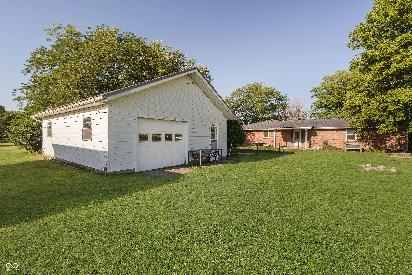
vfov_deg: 73.7
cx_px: 206
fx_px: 183
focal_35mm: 16
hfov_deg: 96.7
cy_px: 138
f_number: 4
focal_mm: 10.6
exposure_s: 1/500
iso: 500
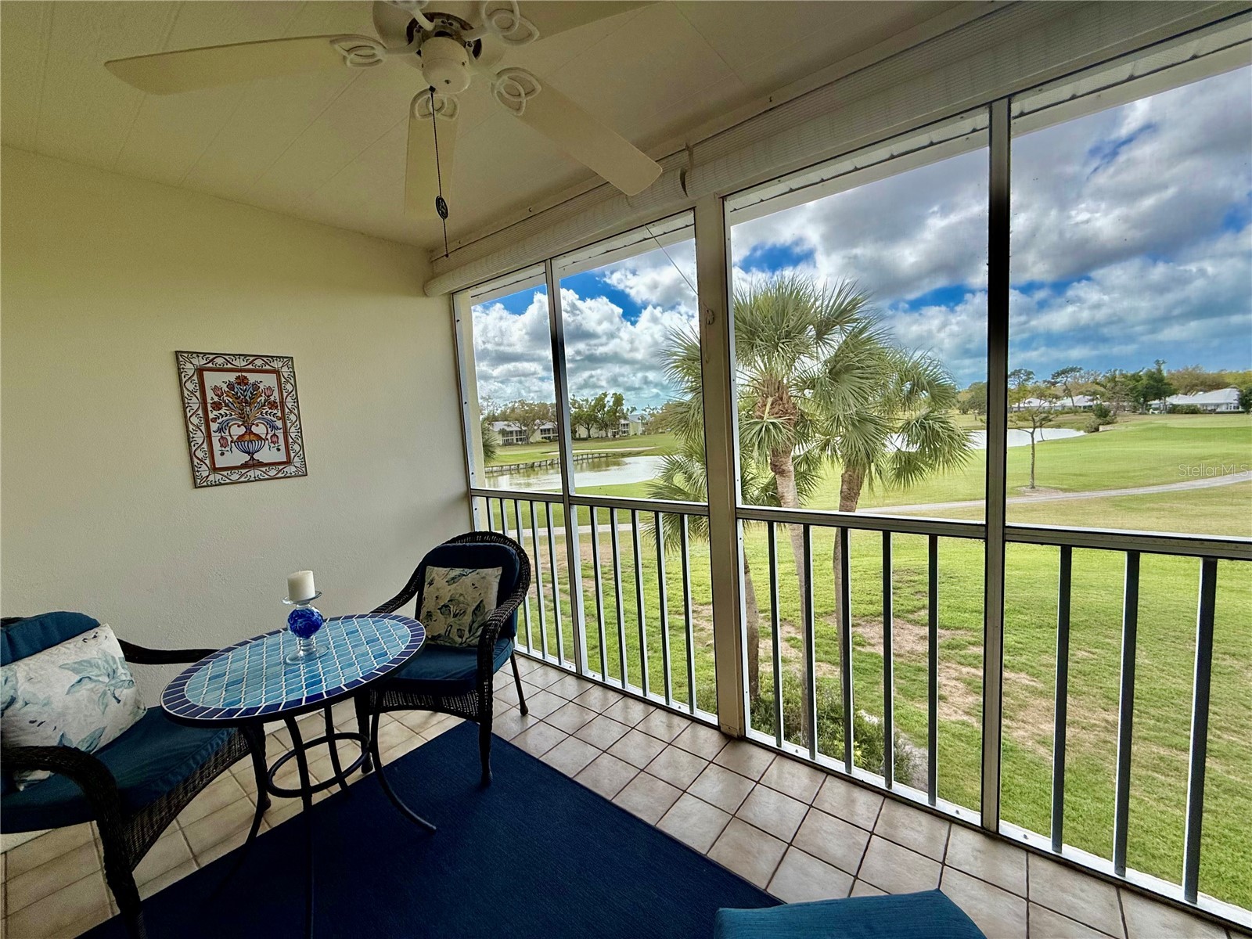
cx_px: 626
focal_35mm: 14
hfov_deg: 102.1
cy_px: 470
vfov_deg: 85.7
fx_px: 506
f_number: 2.2
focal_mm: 2.22
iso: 64
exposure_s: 1/726
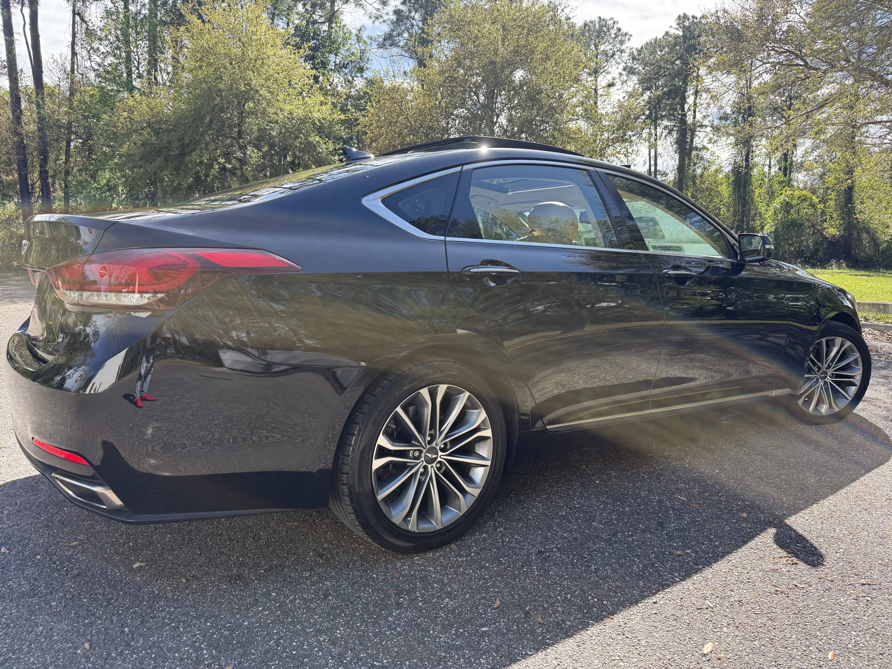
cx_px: 446
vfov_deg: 56.8
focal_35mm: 24
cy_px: 334
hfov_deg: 71.6
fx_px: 618
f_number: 1.78
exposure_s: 1/1385
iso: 100
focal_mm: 6.76
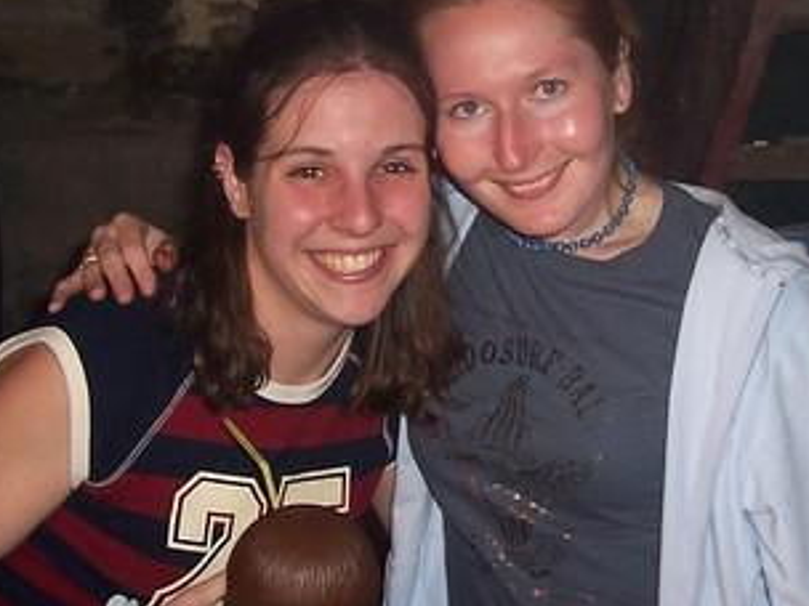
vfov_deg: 18.8
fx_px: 1823
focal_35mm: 78
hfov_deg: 24.9
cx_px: 535
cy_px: 205
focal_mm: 5.6
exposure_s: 1/60
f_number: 2.8
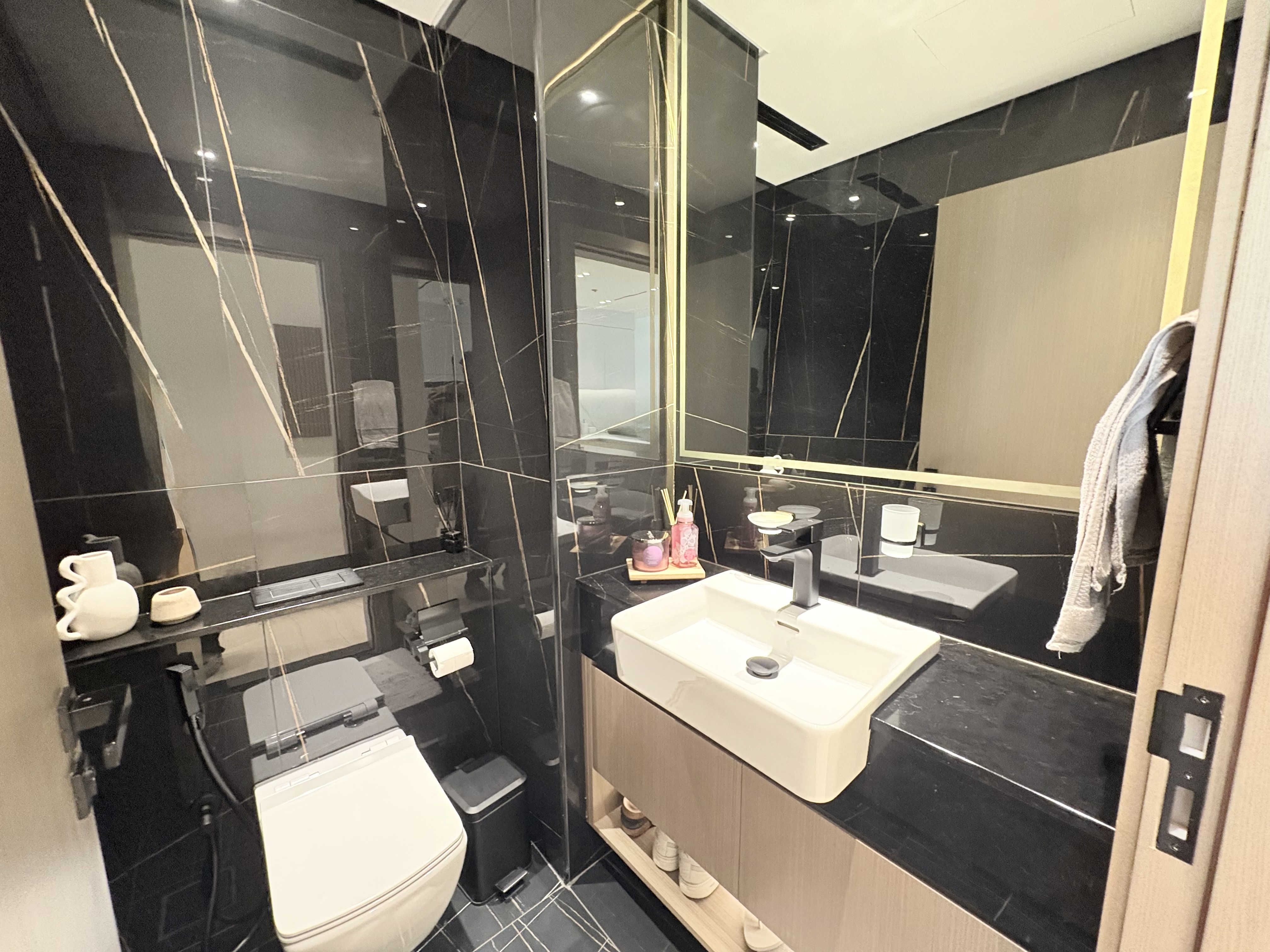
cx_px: 635
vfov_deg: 85.7
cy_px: 476
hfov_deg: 102.1
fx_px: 514
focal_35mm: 14
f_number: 2.2
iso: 640
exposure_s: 1/50
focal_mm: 2.22
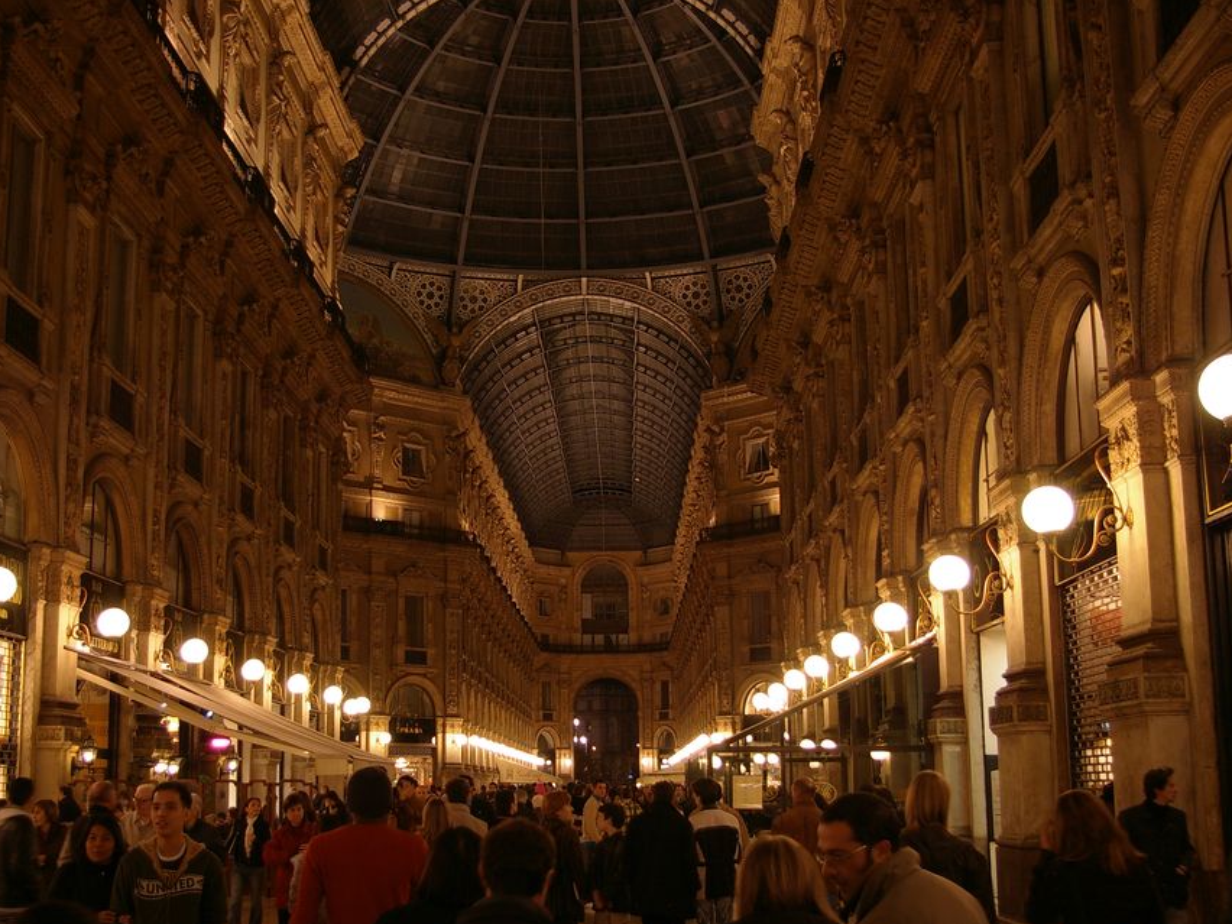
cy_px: 489
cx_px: 526
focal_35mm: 45
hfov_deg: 42.0
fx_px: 1602
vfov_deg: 32.2
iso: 400
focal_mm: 26
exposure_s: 1/20
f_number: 4
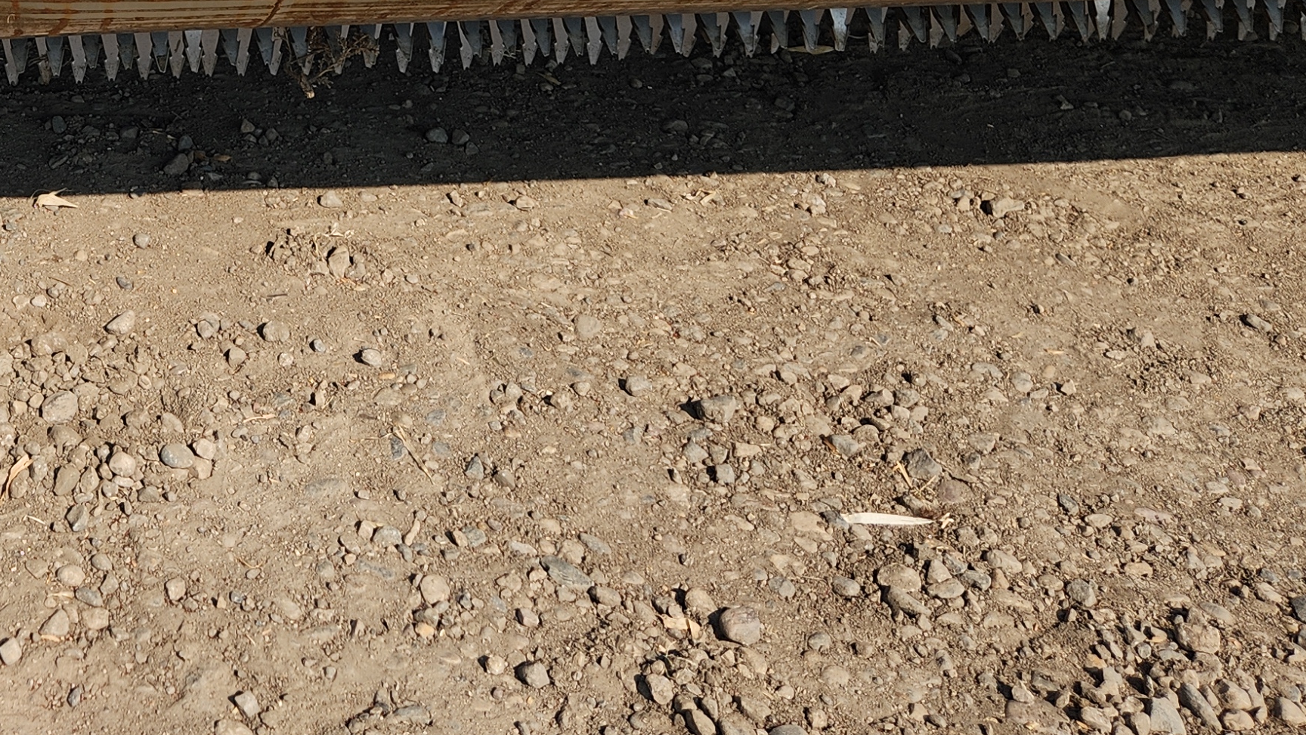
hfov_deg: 33.7
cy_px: -179
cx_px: 82
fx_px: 2009
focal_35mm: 58
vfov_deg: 19.4
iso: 20
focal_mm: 5.4
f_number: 1.8
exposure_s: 1/2005
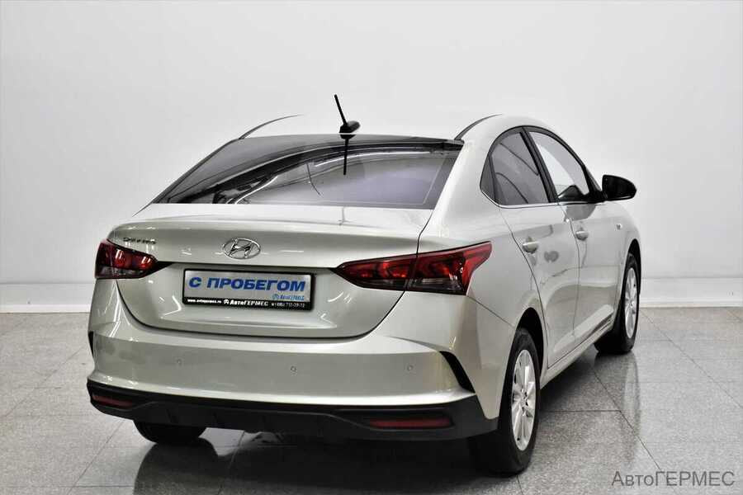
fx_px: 1393
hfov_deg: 29.9
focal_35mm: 68
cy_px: 248
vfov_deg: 20.2
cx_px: 372
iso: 800
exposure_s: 1/80
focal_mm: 45
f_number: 6.3
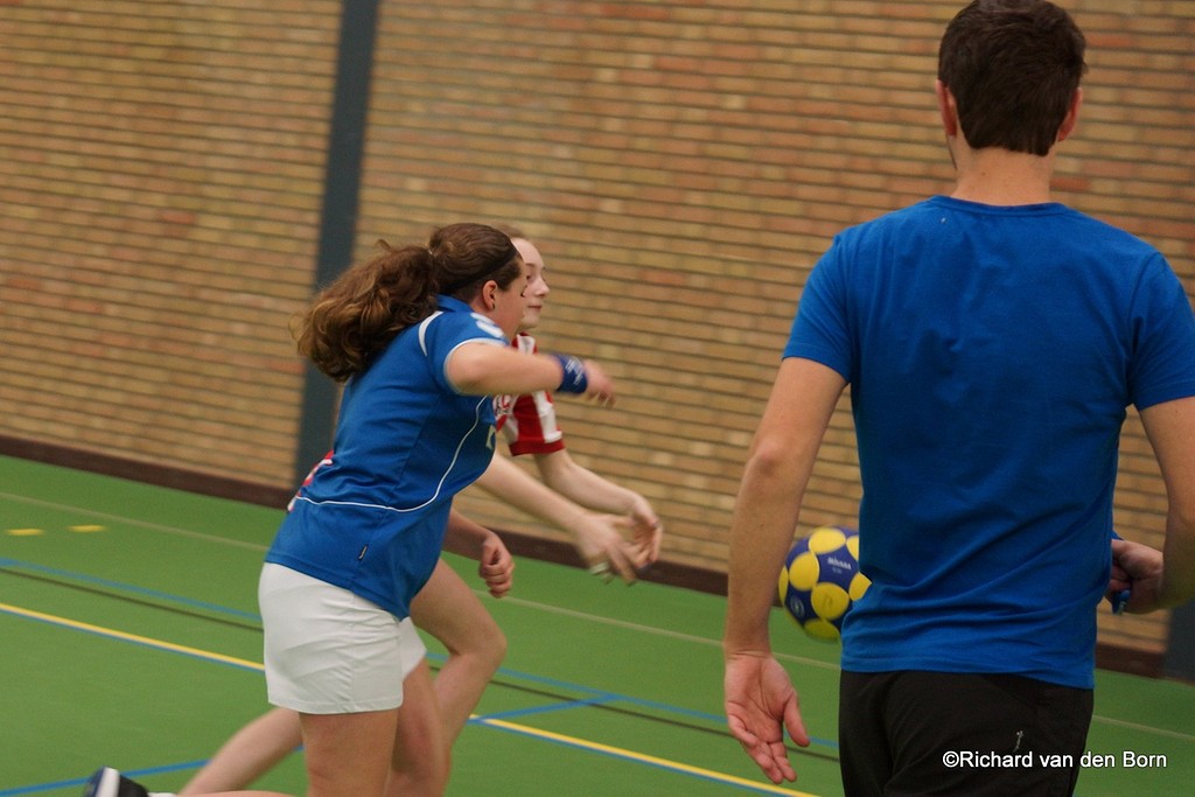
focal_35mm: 75
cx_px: 598
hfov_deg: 27.0
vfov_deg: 18.2
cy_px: 398
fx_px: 2490
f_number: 2.8
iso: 800
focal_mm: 50
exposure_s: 1/200
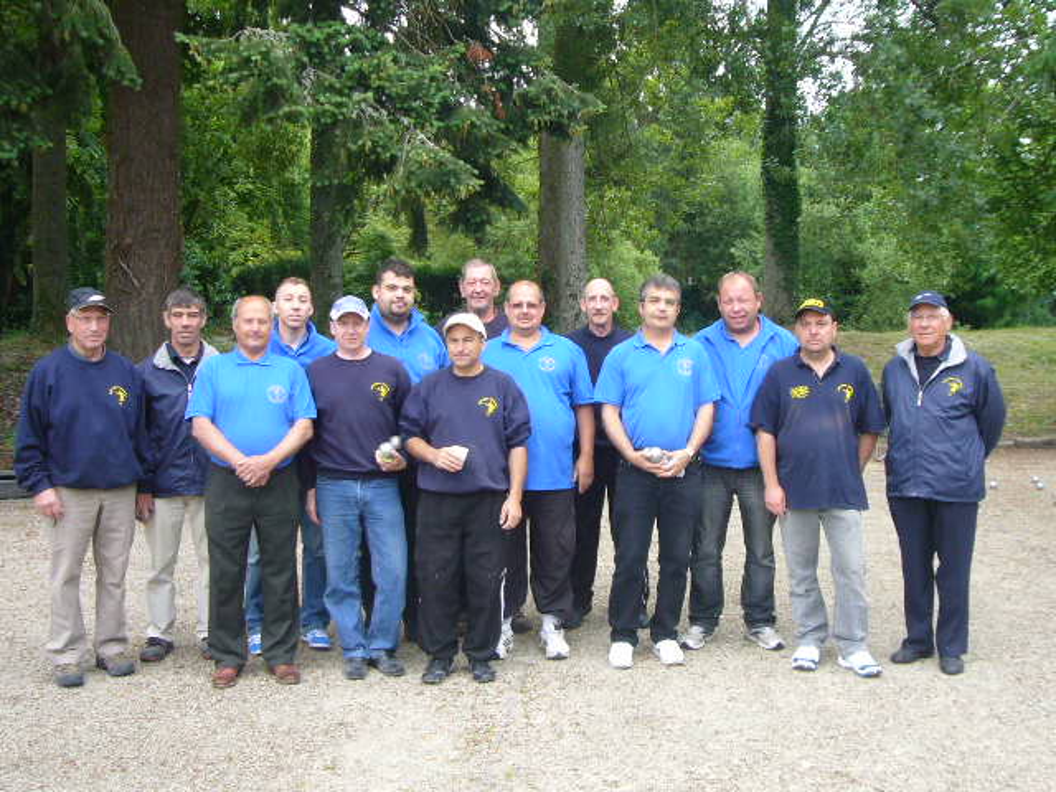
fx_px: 1342
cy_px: 396
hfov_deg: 42.9
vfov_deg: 32.9
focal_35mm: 44
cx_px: 528
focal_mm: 5.2
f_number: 2.9
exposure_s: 1/60
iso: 80
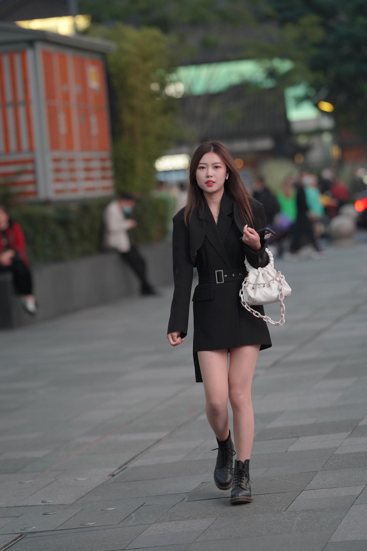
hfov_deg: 10.2
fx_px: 2065
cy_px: 276
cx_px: 184
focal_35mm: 135
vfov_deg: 15.2
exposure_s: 1/500
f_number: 2.5
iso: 800
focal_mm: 135
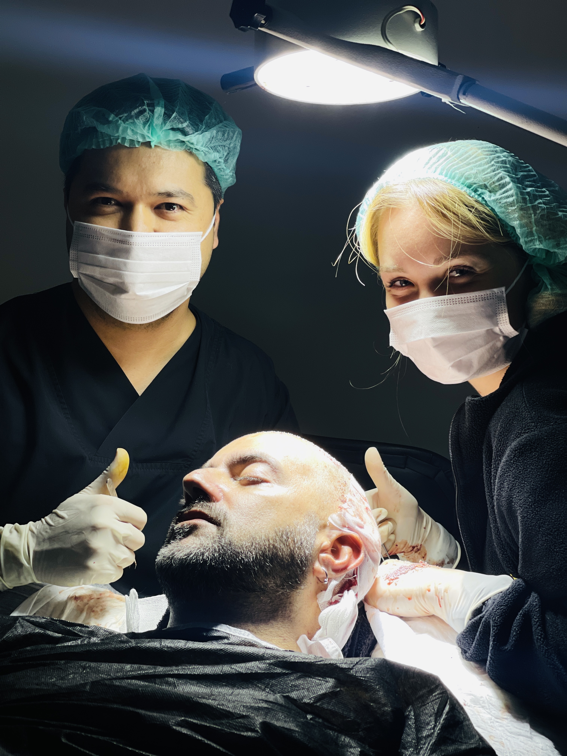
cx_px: 284
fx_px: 1398
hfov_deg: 22.9
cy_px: 378
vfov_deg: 30.3
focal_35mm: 64
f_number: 2.2
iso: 100
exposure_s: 1/100
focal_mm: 7.5
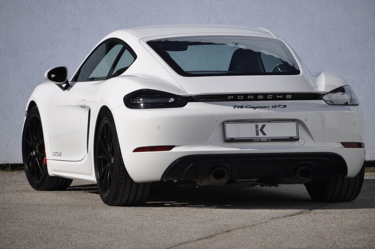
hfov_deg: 6.3
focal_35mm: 330
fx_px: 3433
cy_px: 124
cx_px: 188
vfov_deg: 4.2
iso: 500
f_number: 6.3
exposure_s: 1/1000
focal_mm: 220
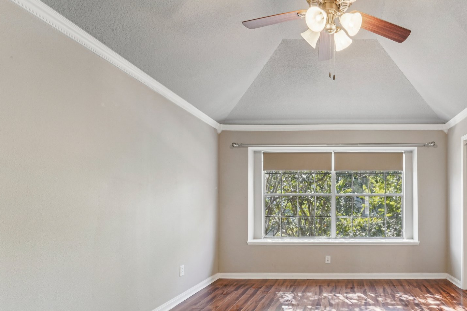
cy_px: 203
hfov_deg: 79.8
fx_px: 259
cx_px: 329
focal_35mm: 20
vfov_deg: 60.7
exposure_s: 1/15
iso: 500
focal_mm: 14
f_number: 8
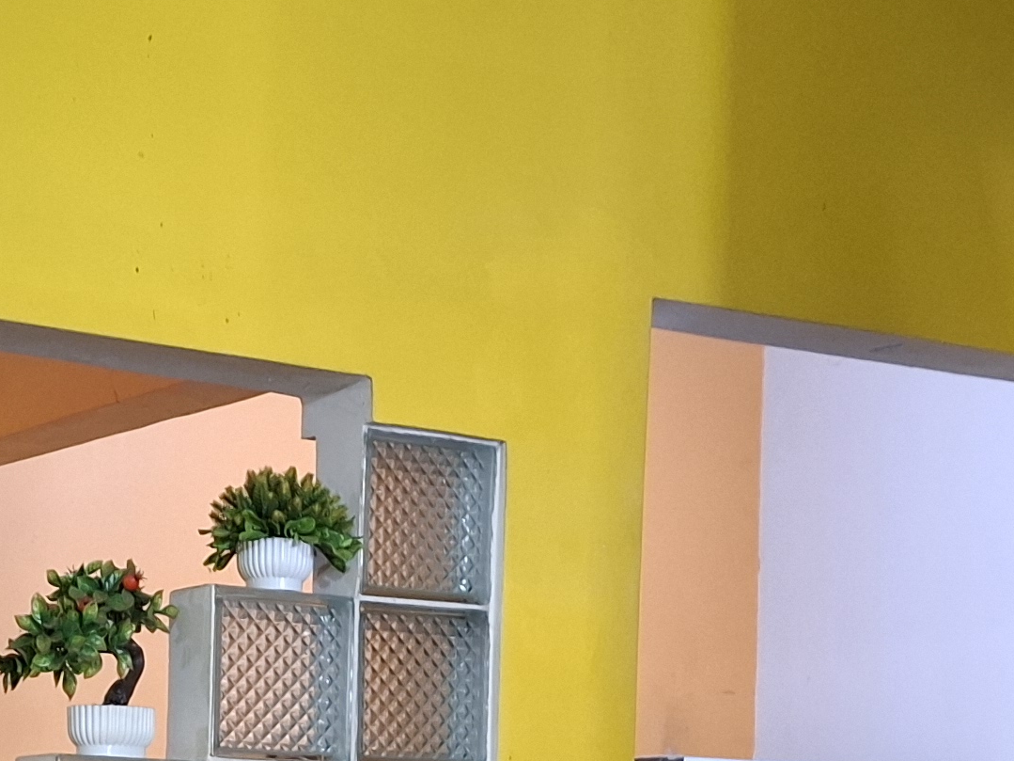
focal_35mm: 87
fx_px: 2548
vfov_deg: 16.0
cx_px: 151
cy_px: 1004
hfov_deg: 22.1
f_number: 1.8
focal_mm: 5.54
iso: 400
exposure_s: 1/25
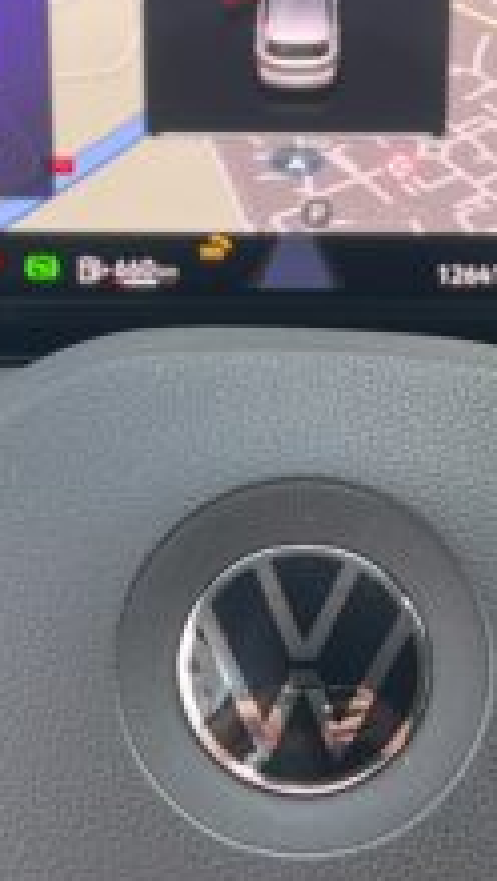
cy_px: 597
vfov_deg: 20.7
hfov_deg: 11.8
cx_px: 281
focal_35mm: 103
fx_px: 2409
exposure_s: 1/98
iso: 80
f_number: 1.5
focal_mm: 5.7
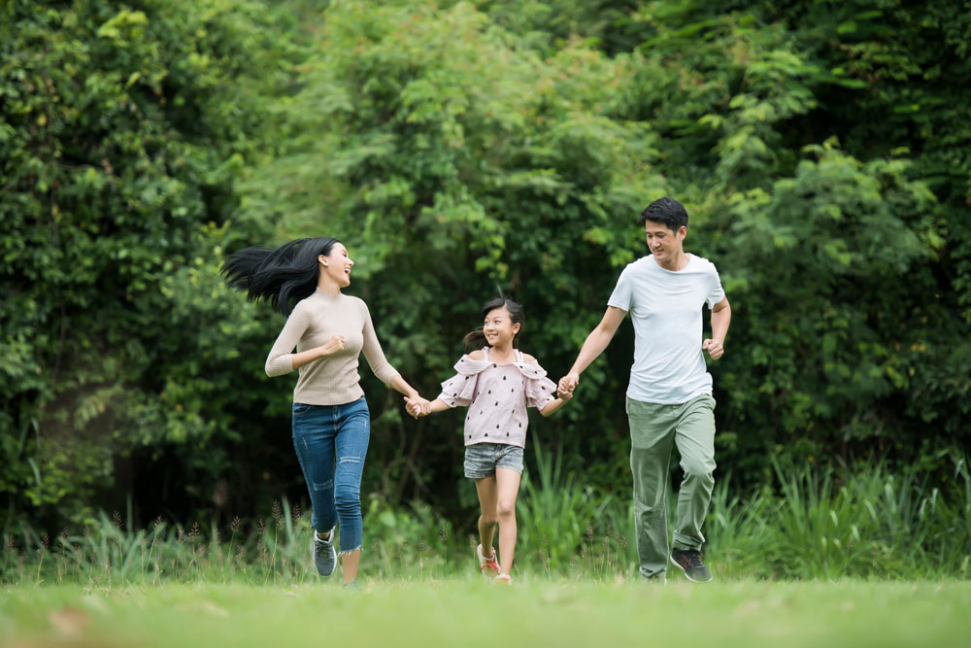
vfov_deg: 8.1
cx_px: 486
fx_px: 4586
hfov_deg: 12.1
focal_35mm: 170
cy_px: 324
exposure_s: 1/800
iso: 250
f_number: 2.8
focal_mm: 170
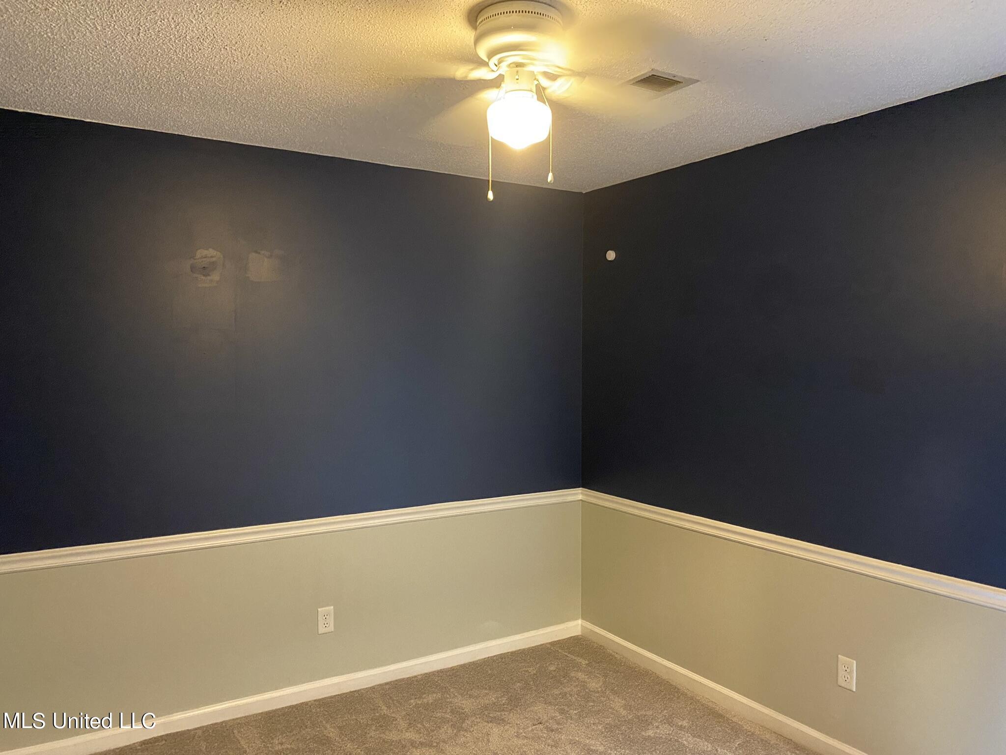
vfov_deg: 53.1
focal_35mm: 26
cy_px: 378
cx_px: 503
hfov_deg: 67.3
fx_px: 756
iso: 640
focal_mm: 4.25
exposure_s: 1/30
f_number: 1.8
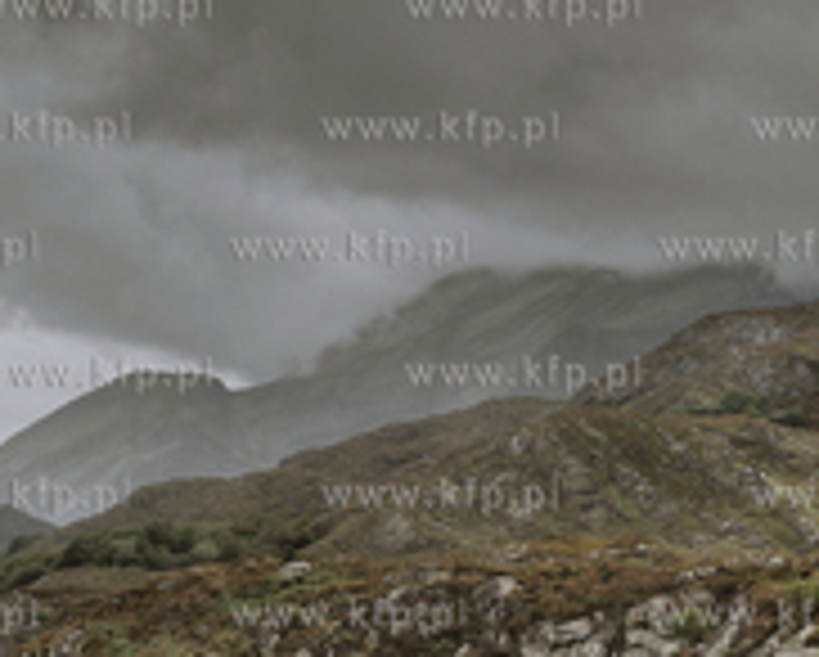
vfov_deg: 10.7
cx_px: 252
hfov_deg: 13.3
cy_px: 432
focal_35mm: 144
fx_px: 3494
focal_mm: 70
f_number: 9
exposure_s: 1/60
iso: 250
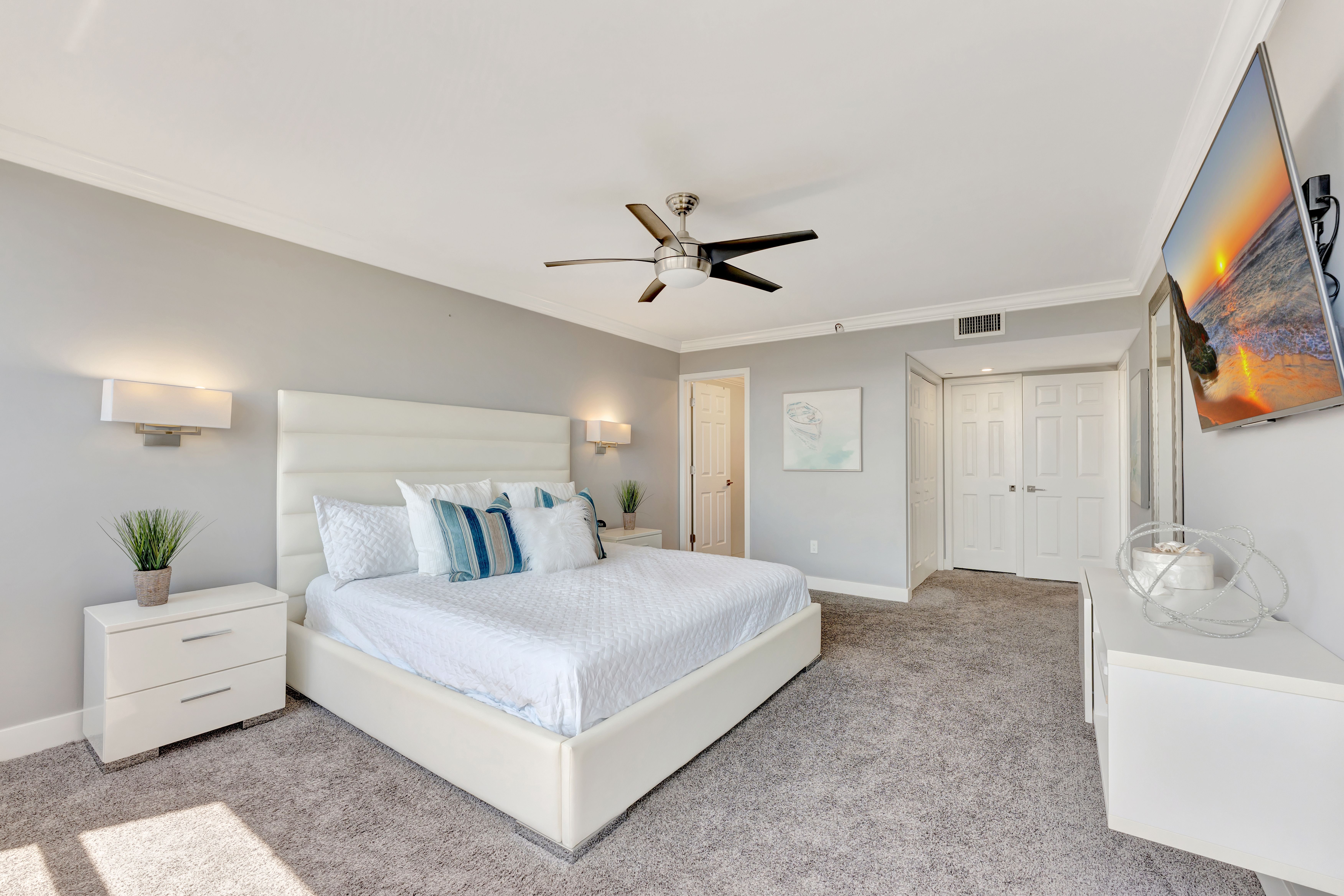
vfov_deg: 77.3
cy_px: 448
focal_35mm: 15
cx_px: 672
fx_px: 560
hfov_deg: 100.4
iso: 500
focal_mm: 15
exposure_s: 1/15
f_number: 8
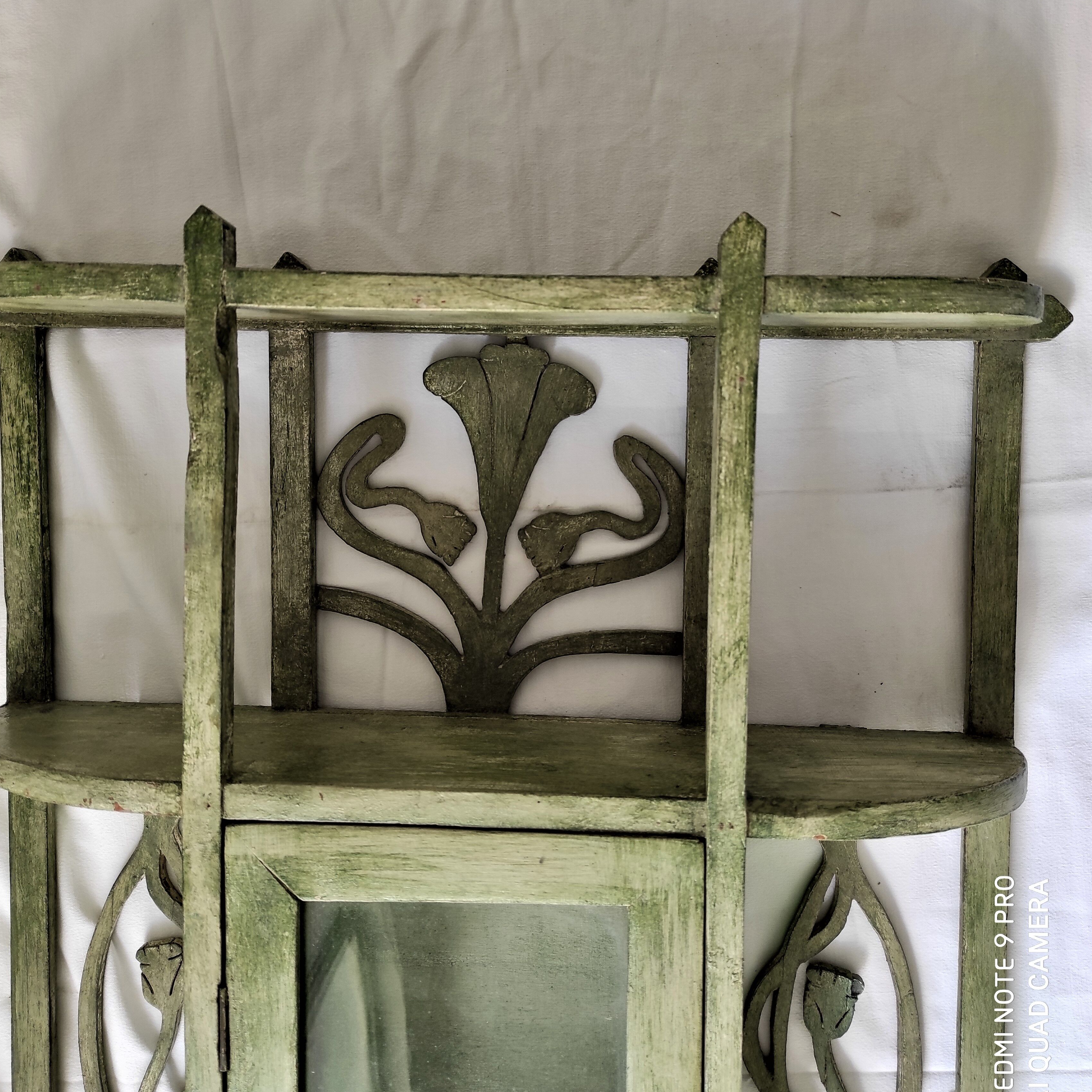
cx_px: 541
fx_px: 1071
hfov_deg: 54.0
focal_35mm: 30
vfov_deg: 53.9
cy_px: 489
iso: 100
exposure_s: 1/101
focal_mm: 5.43
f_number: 1.89
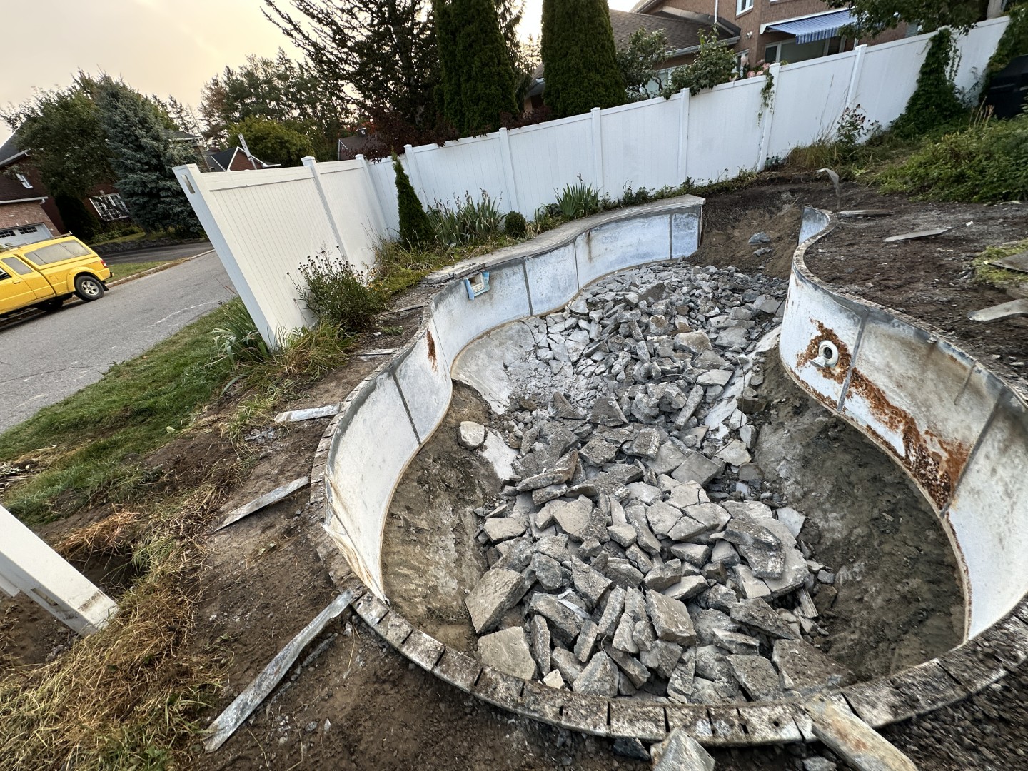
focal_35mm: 14
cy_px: 386
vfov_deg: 85.7
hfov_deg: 102.1
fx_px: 416
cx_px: 514
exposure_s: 1/99
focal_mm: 2.22
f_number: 2.2
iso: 40
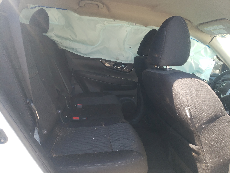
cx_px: 115
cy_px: 86
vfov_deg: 53.1
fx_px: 173
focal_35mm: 26
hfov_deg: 67.3
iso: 50
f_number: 1.5
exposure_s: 1/192
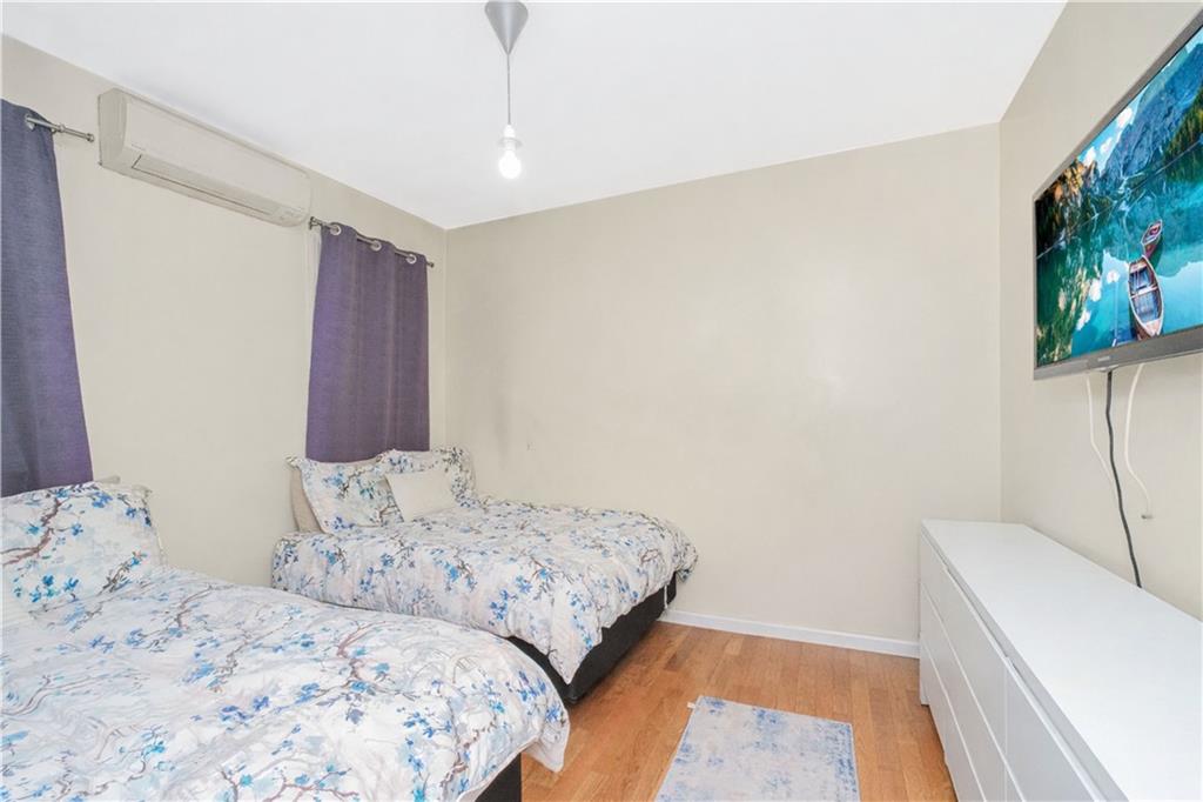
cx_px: 602
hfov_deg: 100.4
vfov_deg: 77.3
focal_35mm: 15
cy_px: 401
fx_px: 501
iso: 1600
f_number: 8
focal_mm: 10
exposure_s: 1/100
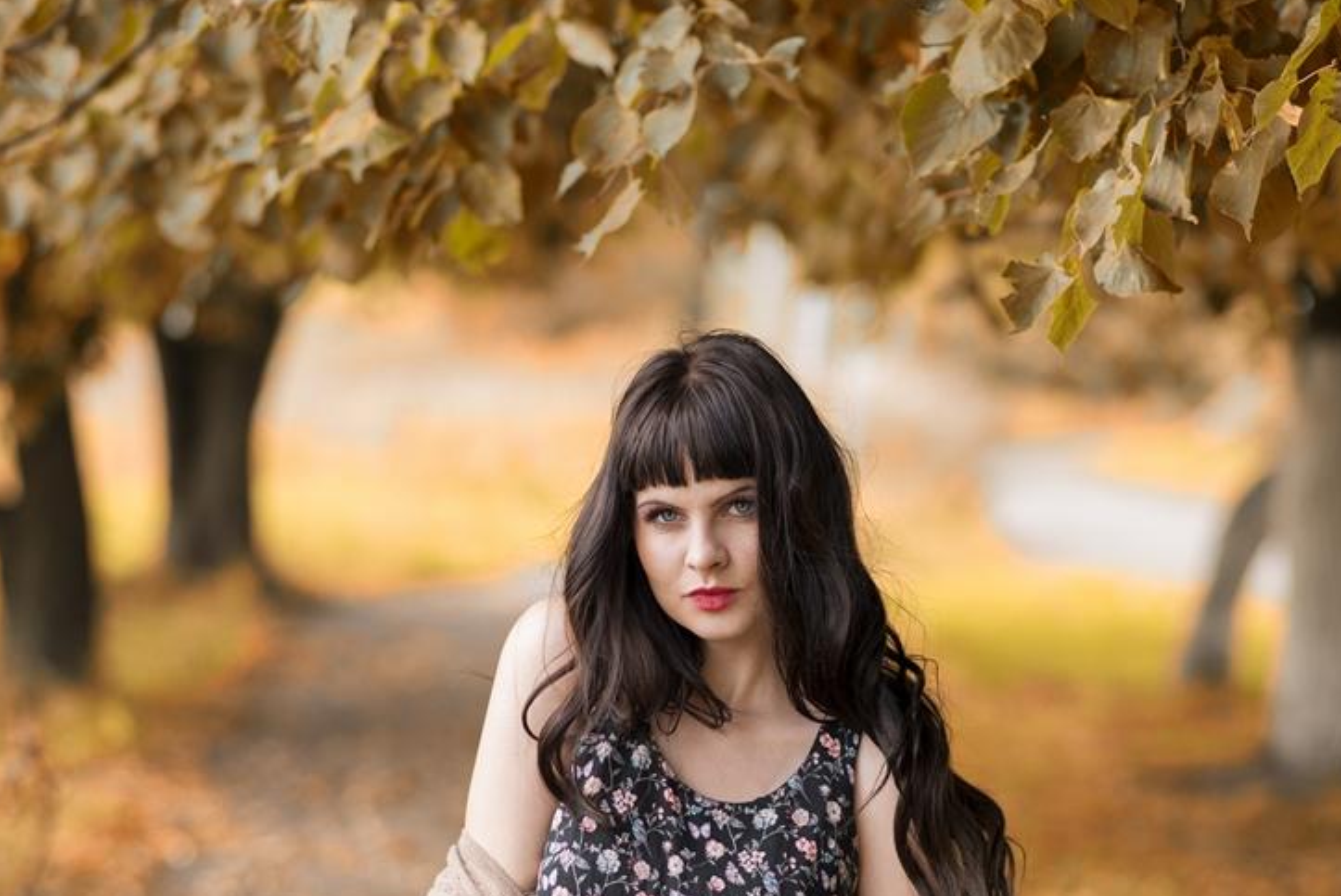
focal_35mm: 141
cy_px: 730
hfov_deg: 14.5
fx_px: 5255
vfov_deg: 9.7
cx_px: 683
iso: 100
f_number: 2.2
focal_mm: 85
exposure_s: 1/200
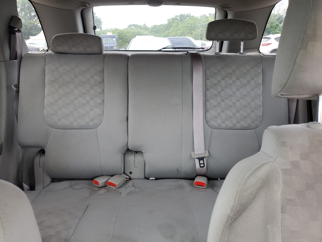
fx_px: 242
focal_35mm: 26
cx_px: 161
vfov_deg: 53.1
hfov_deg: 67.3
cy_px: 121
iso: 73
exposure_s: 1/60.2
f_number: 1.5
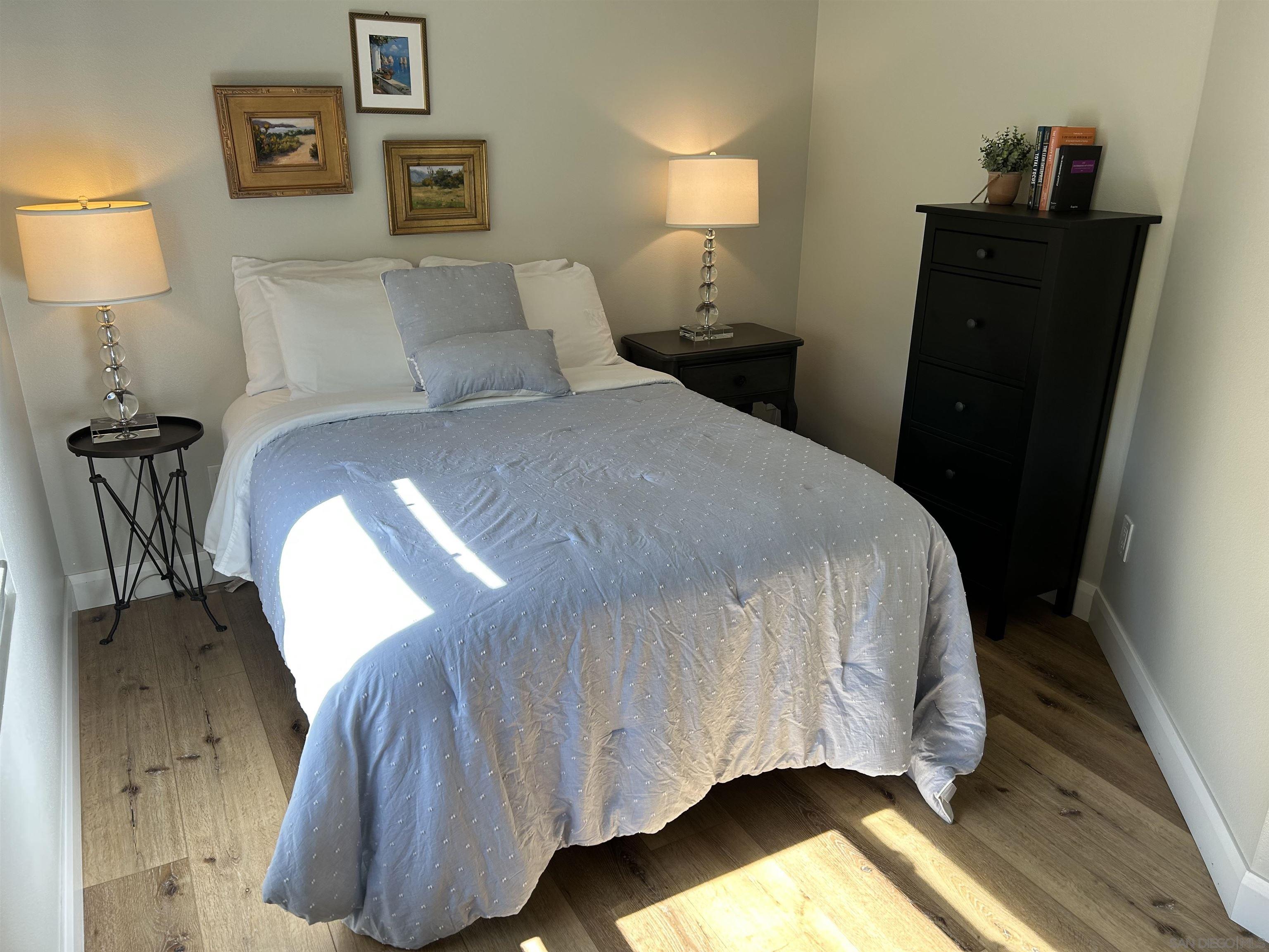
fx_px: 953
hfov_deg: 67.3
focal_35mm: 26
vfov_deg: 53.1
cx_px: 634
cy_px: 476
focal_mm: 5.7
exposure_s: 1/243
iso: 40
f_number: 1.5
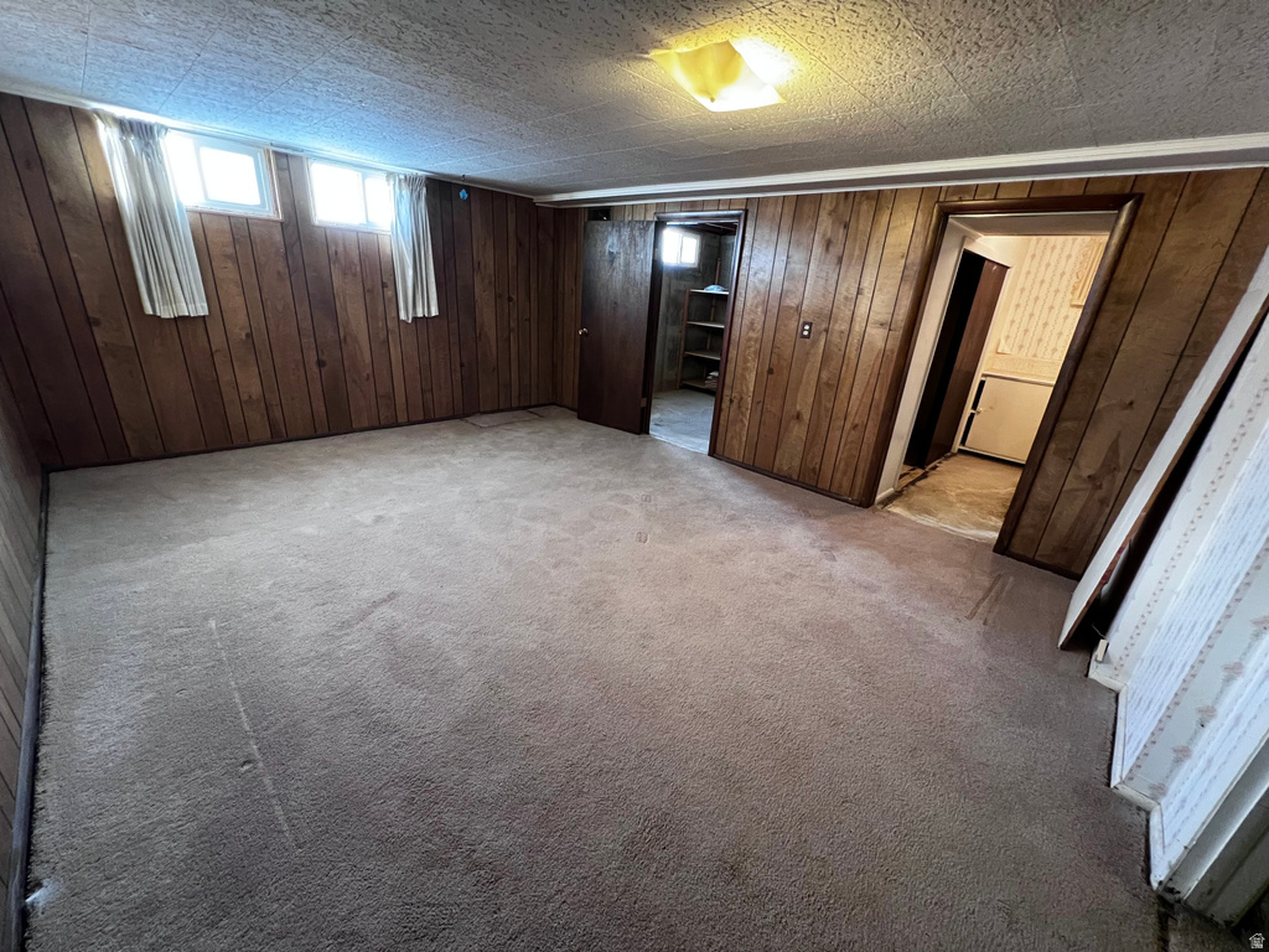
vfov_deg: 89.9
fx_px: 477
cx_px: 634
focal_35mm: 13
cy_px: 476
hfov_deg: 106.2
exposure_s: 1/60
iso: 500
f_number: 1.8
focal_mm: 1.57
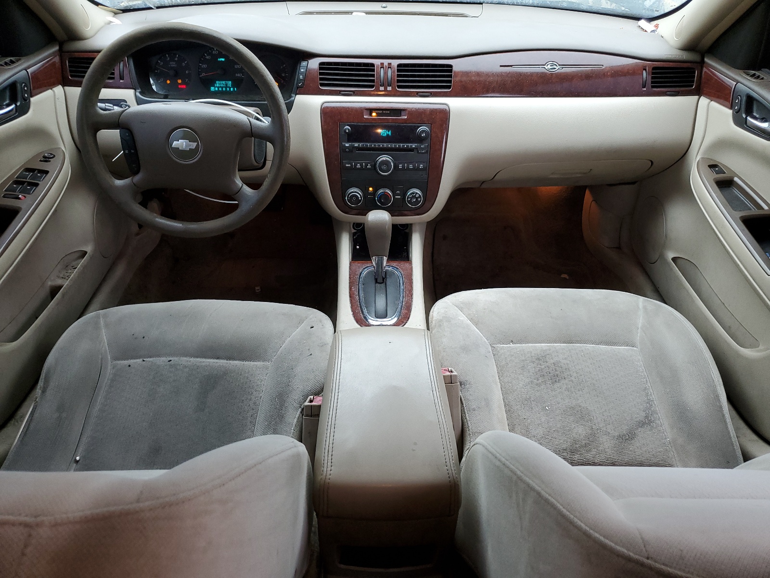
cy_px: 289
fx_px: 578
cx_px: 385
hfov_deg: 67.3
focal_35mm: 26
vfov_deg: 53.1
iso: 88
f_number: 1.5
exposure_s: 1/60.2
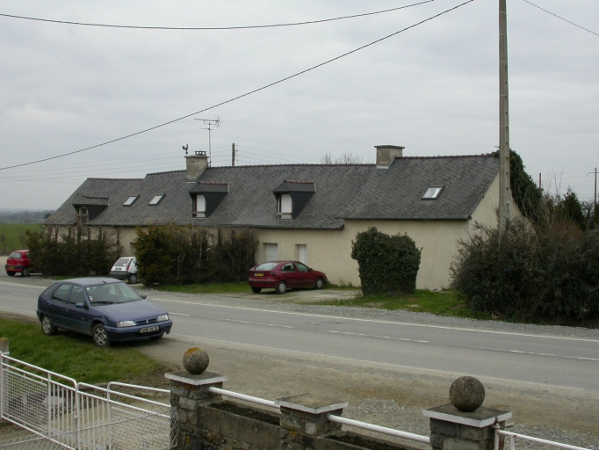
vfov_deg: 30.9
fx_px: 814
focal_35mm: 47
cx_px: 300
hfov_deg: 40.4
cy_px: 225
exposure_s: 1/259
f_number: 6.4
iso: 100
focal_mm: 9.8
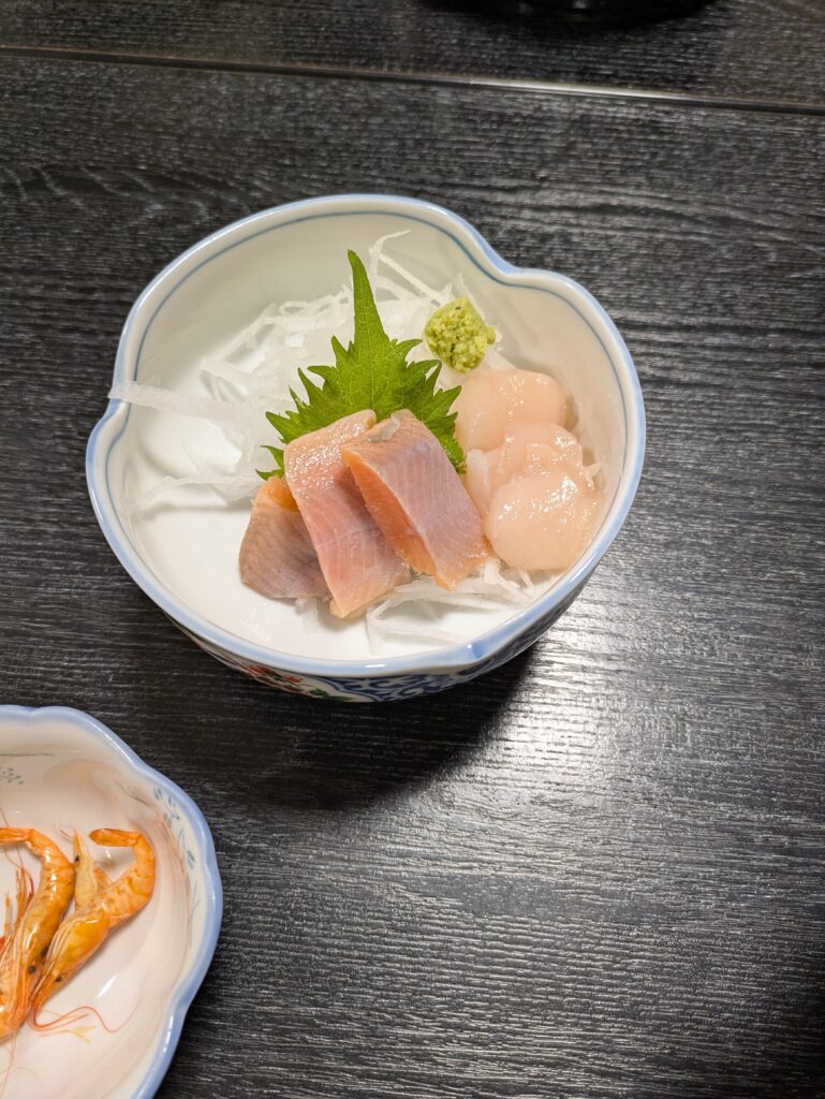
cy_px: 550
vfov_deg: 69.4
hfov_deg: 54.9
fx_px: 794
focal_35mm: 25
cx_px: 412
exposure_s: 1/100
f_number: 1.89
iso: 243
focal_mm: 5.43
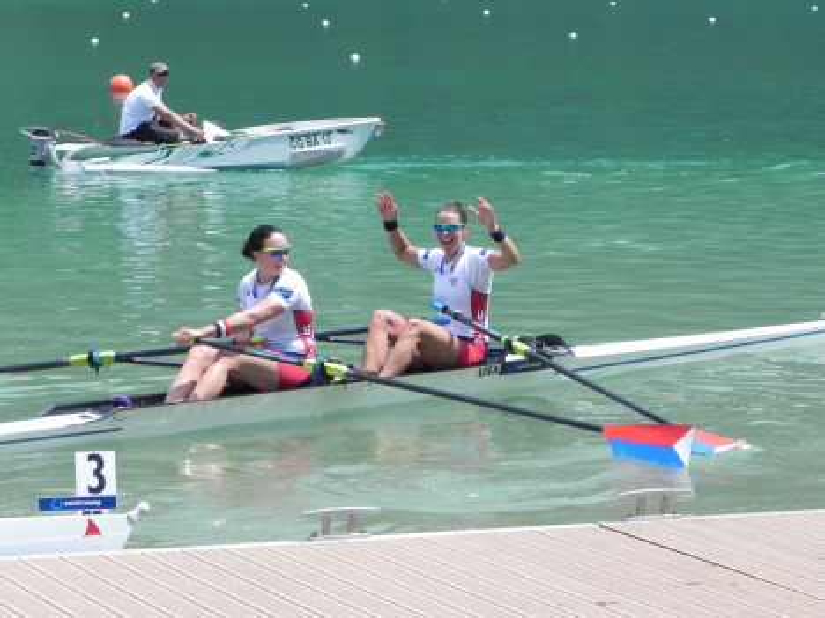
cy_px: 309
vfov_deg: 9.2
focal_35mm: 162
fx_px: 3861
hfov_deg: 12.2
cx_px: 412
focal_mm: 28.8
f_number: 7.1
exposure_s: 1/402
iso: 160
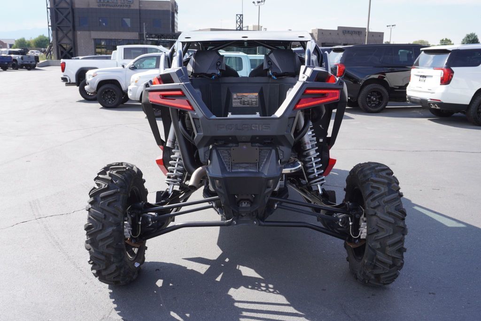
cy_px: 160
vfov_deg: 41.8
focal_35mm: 32
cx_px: 240
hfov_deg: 59.5
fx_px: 421
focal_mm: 21
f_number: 6.3
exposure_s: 1/160
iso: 100
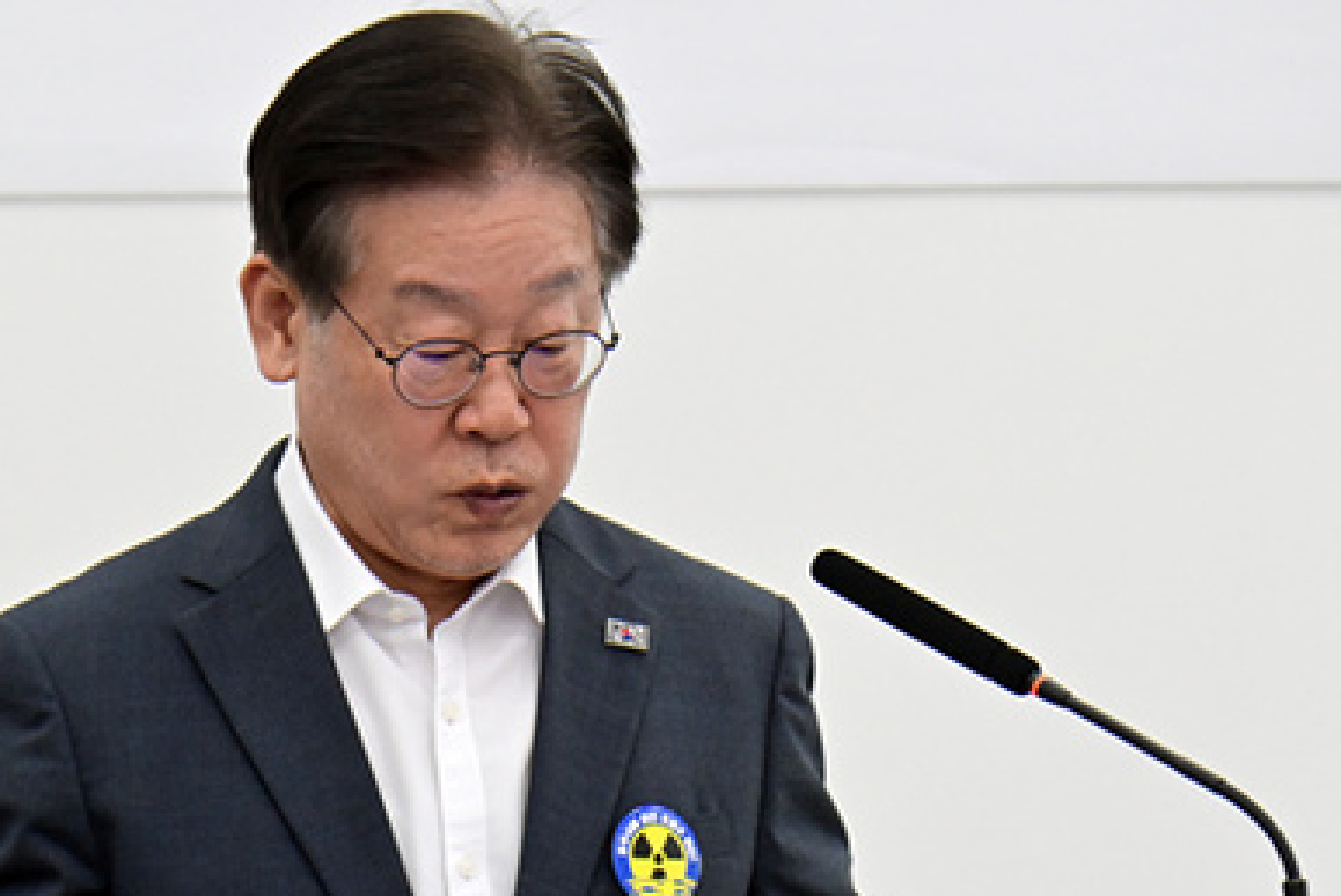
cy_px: 547
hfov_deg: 4.8
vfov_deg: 3.2
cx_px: 455
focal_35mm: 431
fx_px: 16066
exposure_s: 1/320
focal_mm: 260
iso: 5000
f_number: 7.1
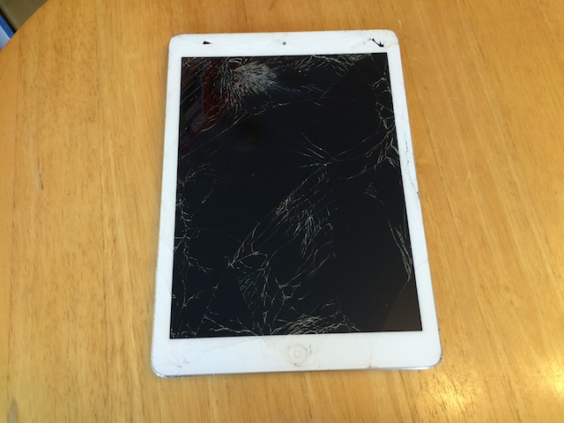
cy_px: 212
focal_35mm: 29
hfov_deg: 61.7
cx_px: 282
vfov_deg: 48.2
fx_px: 472
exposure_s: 1/30
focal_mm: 4.15
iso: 40
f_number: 2.2
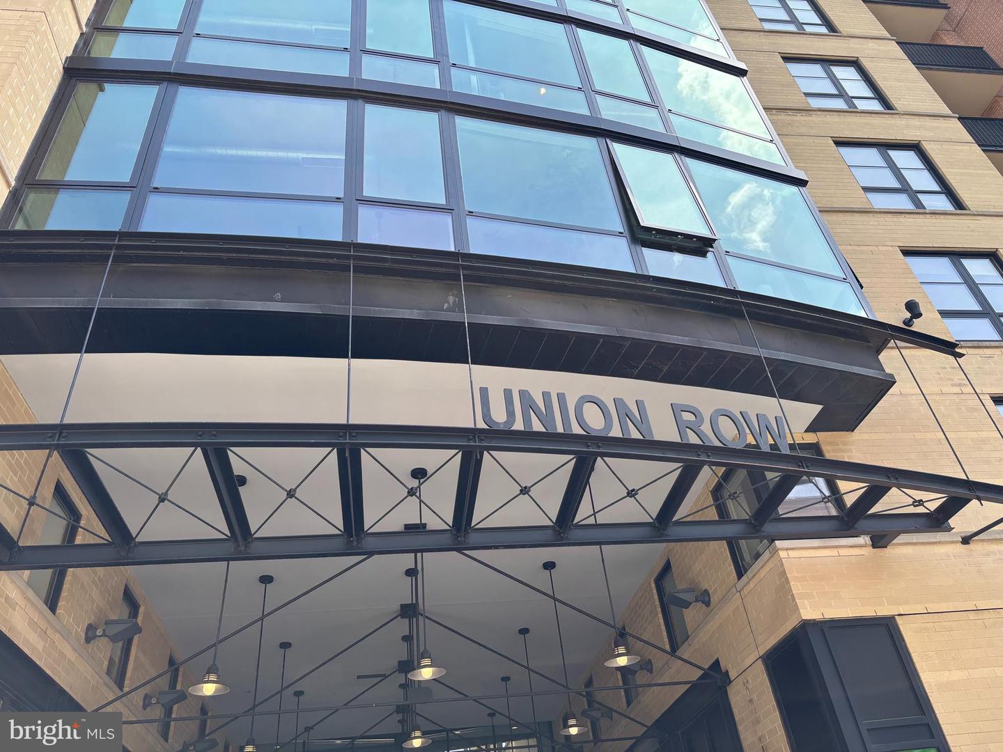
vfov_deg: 53.1
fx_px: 753
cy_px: 376
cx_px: 502
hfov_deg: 67.3
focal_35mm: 26
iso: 50
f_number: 1.6
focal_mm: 5.96
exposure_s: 1/752
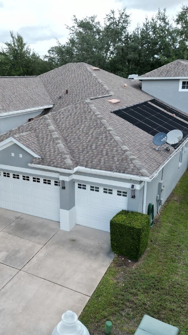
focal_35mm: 35
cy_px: 167
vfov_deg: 56.6
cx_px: 49
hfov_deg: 33.1
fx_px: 310
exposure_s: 1/1000
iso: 110
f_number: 1.7
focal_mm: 6.72
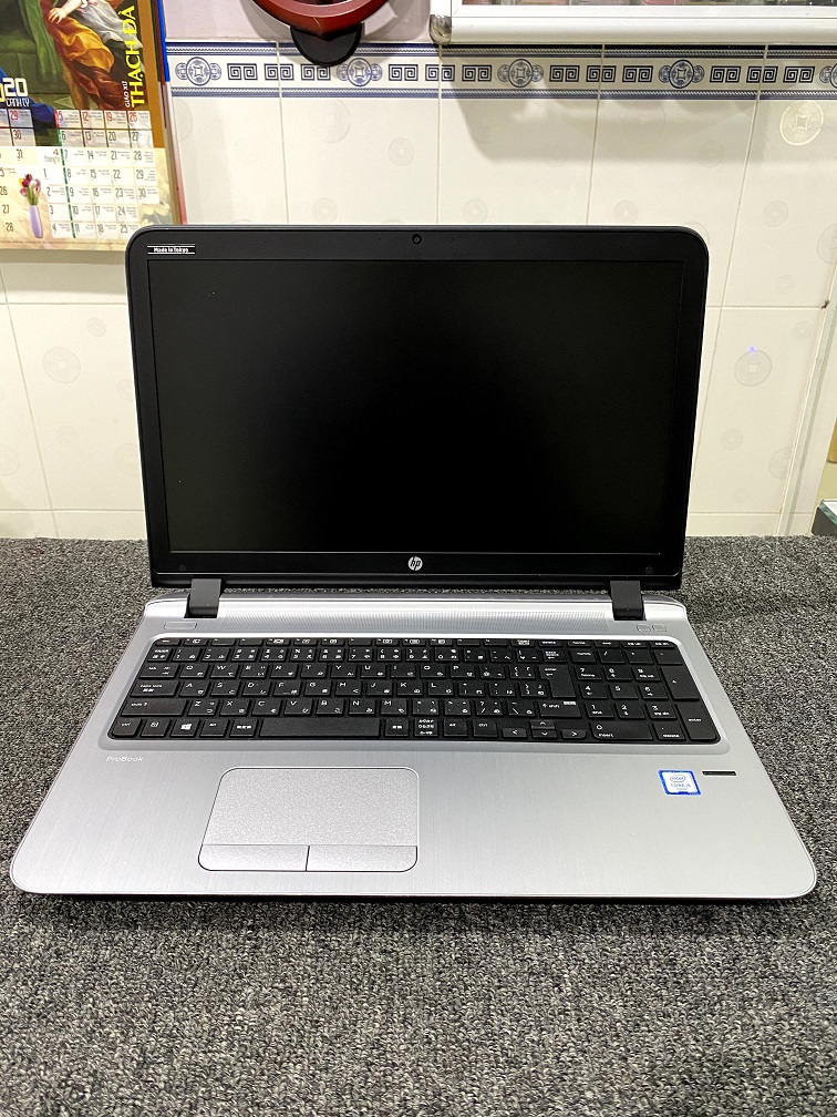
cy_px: 558
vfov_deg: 67.3
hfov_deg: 53.1
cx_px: 418
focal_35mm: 26
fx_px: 838
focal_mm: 4.25
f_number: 1.8
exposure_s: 1/50
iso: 160
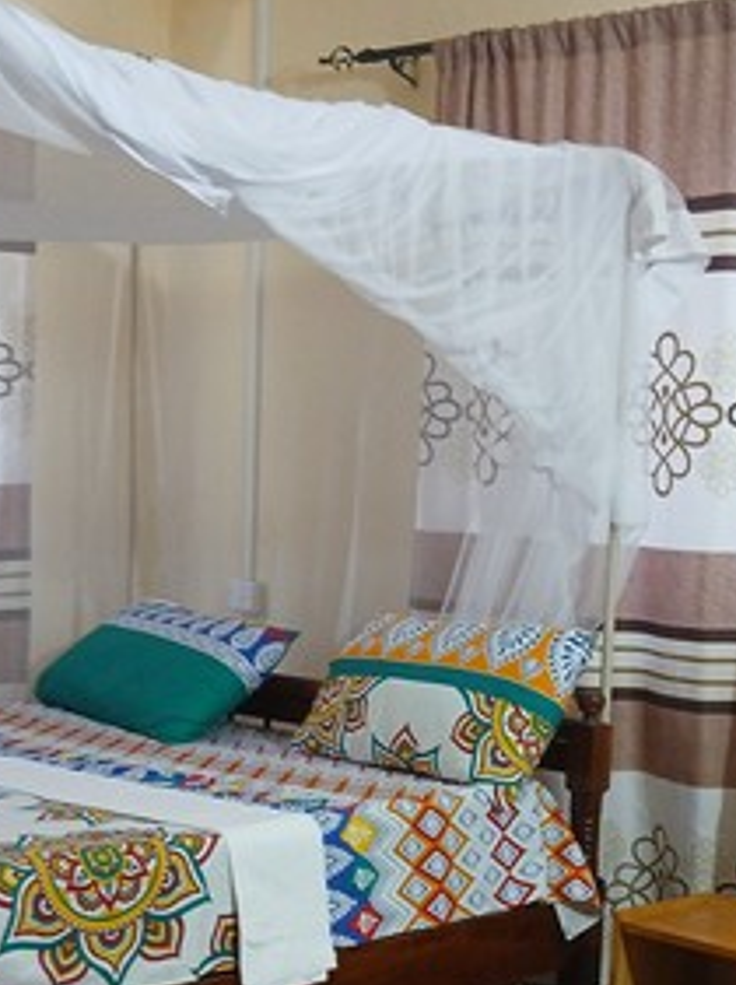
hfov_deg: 25.4
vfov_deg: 32.7
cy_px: 815
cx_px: 531
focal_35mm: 57
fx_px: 1620
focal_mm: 3.98
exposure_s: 1/25
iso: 250
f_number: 1.8
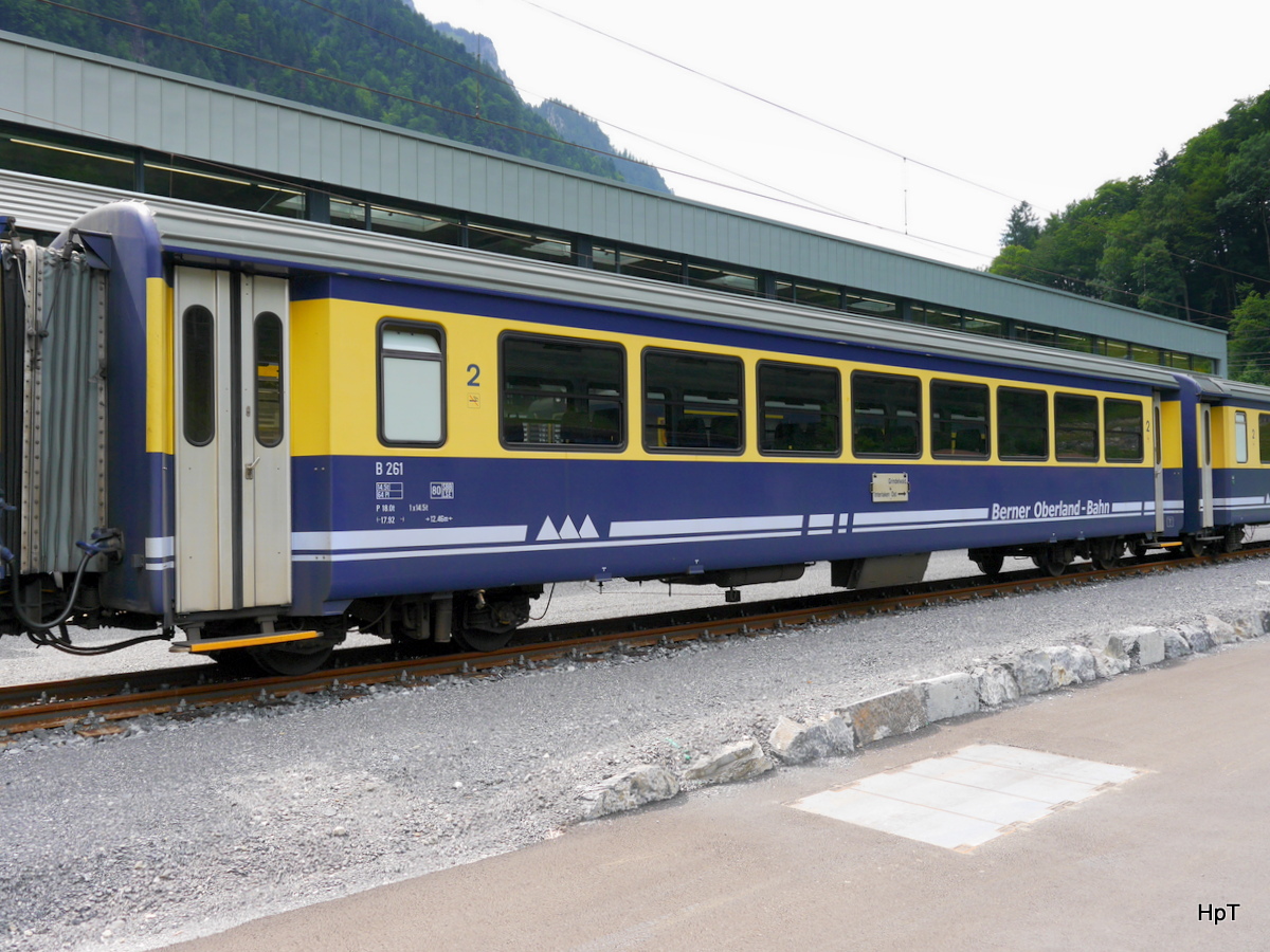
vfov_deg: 46.8
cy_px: 476
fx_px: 1101
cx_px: 635
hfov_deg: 60.0
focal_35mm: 30
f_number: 5.6
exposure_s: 1/200
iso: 160
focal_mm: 15
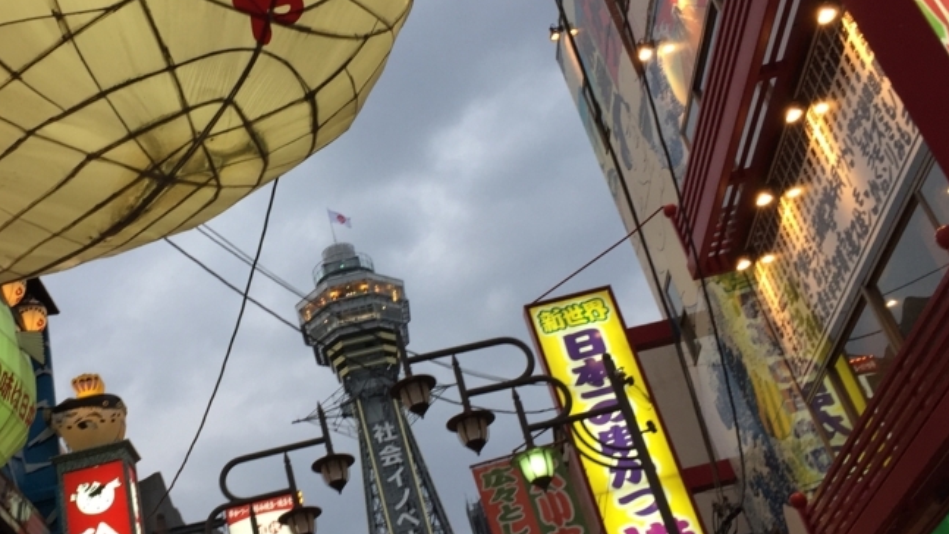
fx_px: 1258
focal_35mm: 50
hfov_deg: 40.8
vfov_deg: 23.9
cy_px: 210
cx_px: 311
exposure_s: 1/60
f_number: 2.2
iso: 40
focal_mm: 4.15
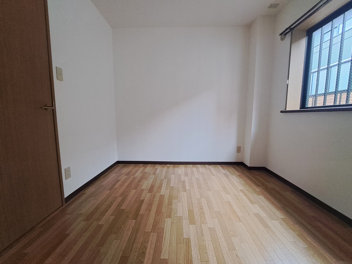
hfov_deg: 106.2
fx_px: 132
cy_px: 132
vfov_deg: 89.9
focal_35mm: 13
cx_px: 176
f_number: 2.2
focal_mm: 1.74
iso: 125
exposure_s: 1/50
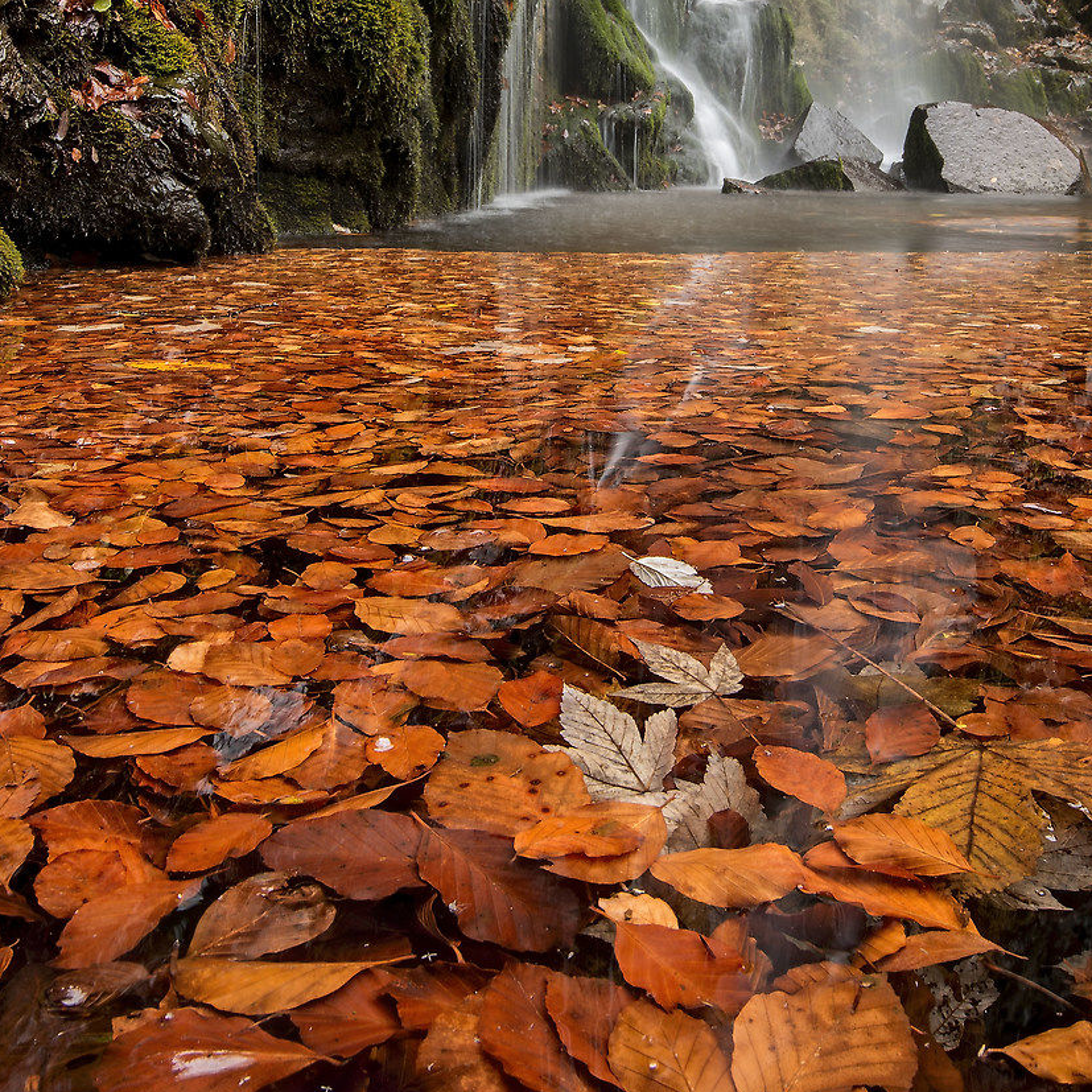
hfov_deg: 44.9
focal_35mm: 37
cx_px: 599
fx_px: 1321
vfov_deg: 42.9
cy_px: 220
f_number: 18
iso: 31
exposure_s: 1
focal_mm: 15
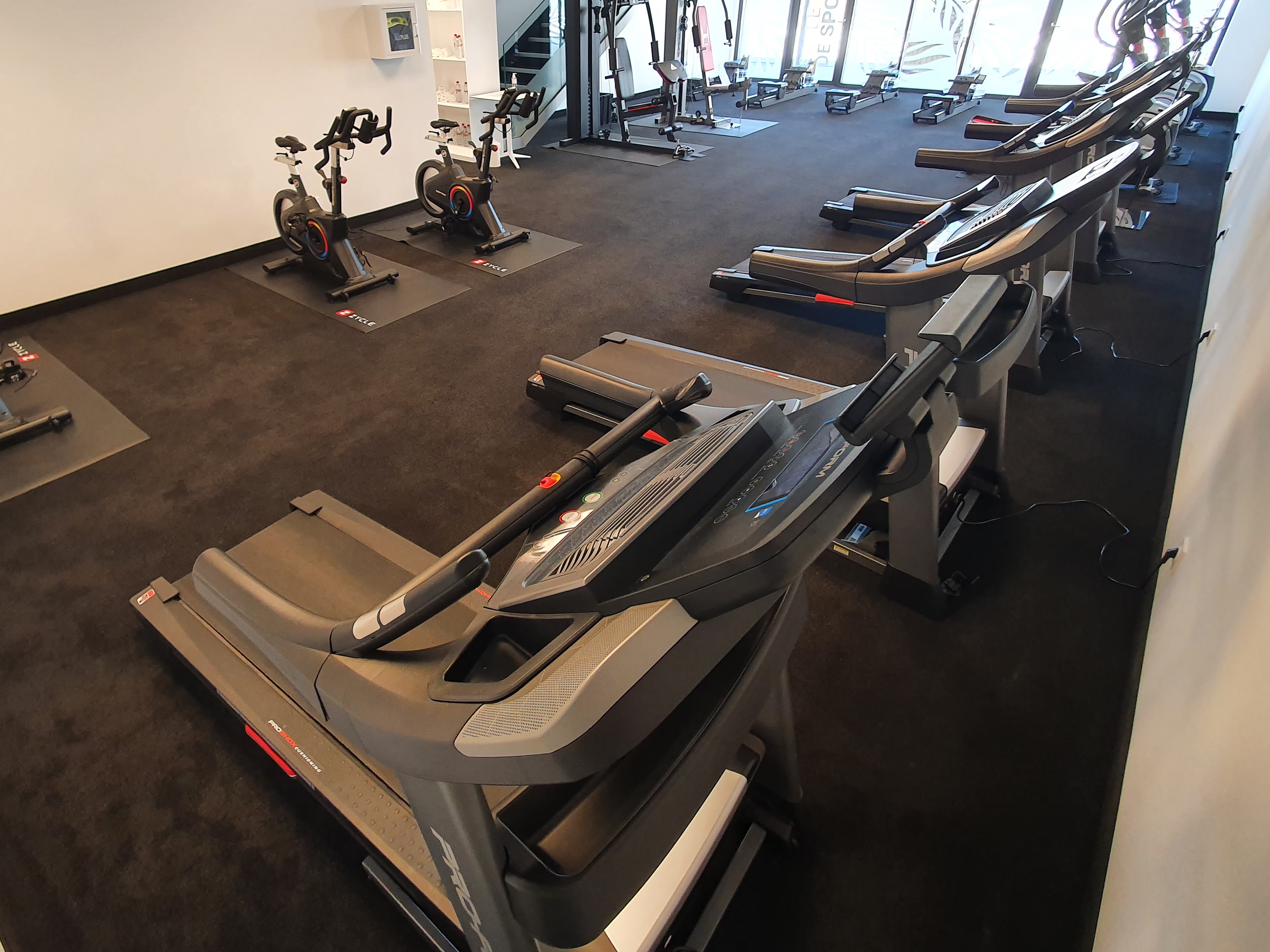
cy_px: 429
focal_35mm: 18
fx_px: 660
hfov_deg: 87.4
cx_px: 566
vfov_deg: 71.4
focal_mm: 1.8
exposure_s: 1/50
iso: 125
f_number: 2.2
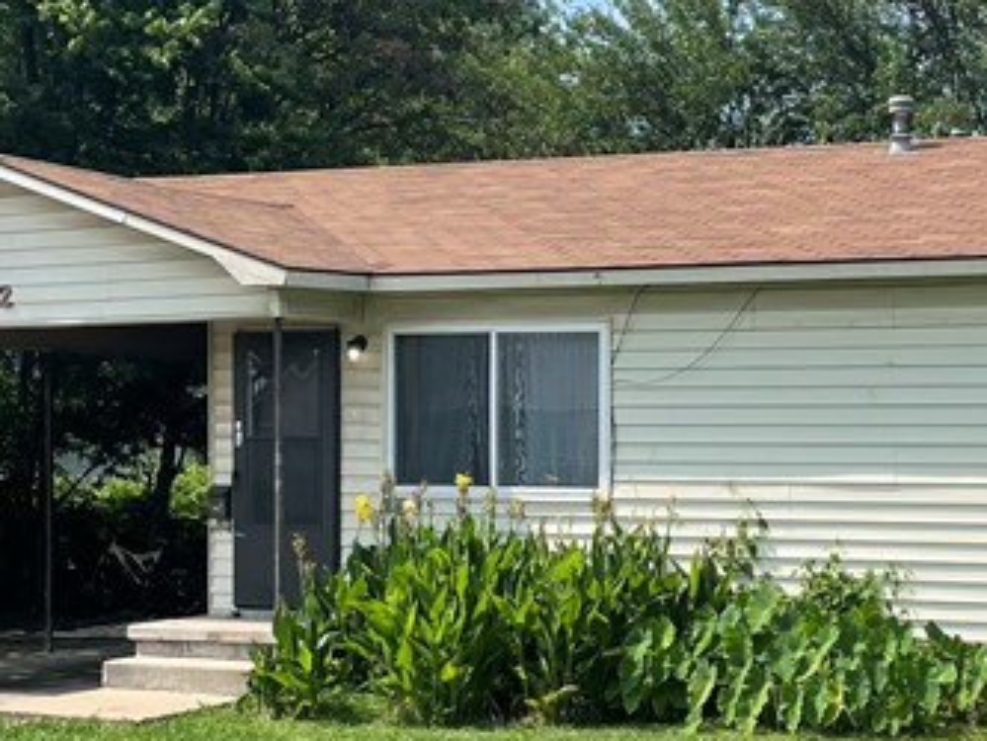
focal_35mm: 80
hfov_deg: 23.9
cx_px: 854
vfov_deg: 18.3
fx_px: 2282
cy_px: 569
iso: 32
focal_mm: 4.2
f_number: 1.6
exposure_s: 1/2398
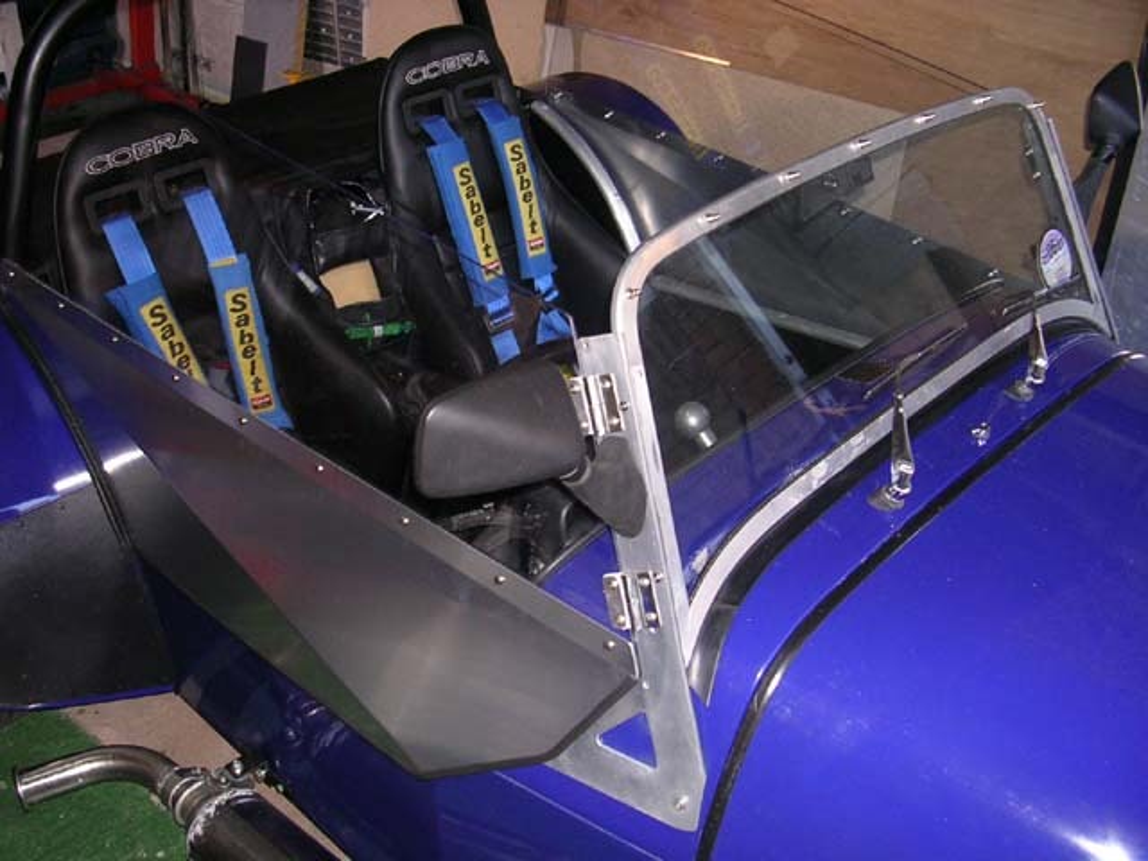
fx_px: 1260
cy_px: 430
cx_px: 574
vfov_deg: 37.7
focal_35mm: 38
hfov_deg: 49.0
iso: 81
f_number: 2.8
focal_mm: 5.8
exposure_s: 1/60.1
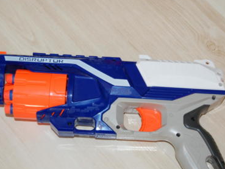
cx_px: 110
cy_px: 98
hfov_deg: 23.8
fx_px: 533
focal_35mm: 82
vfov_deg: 18.0
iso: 400
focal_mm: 42
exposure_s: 1/60
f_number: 5.3
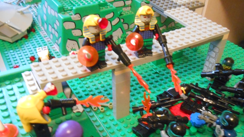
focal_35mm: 36
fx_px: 233
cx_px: 133
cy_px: 100
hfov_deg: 55.2
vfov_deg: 32.3
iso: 800
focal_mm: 5.3
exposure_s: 1/3
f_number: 3.8
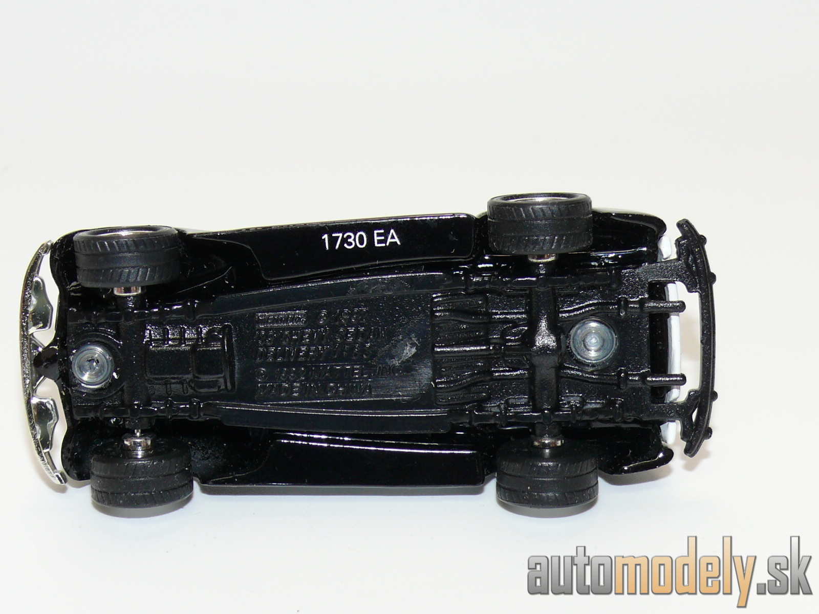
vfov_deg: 14.5
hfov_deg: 19.3
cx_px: 410
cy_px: 307
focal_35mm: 102
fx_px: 2413
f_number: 4
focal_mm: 13.4
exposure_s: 1/30
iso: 100
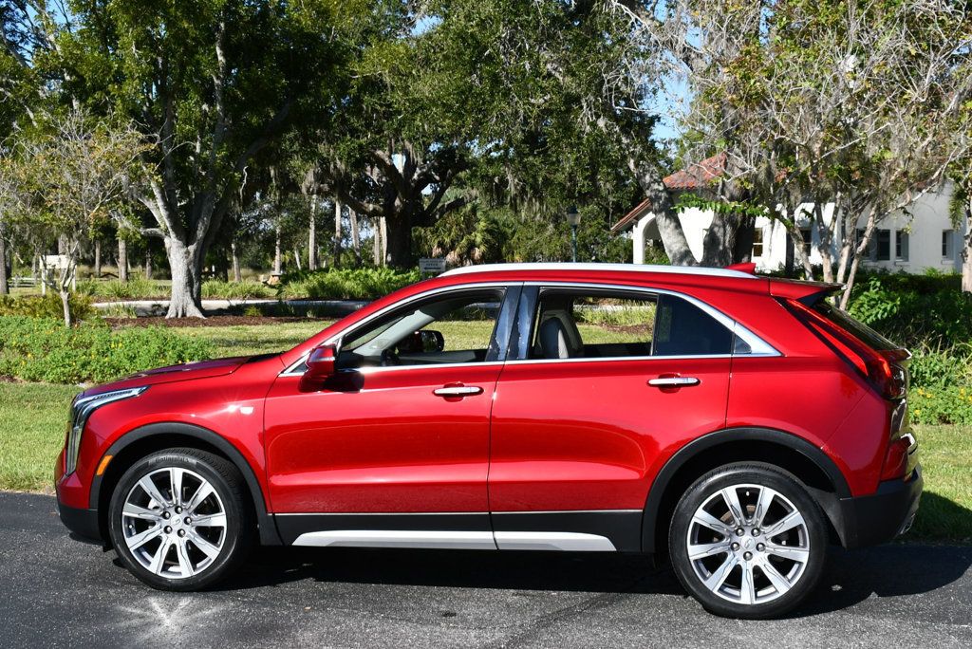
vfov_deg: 26.0
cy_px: 324
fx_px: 1405
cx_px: 486
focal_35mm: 52
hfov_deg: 38.2
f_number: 8
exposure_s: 1/250
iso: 100
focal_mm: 26
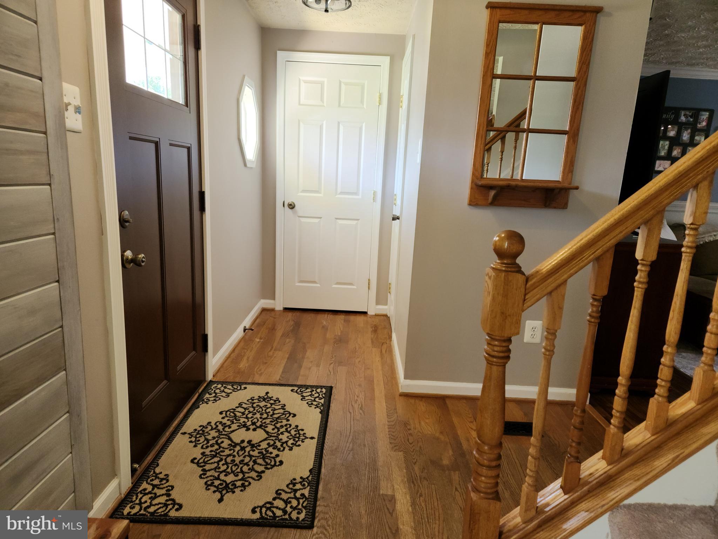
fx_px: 477
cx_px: 359
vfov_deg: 58.9
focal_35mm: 23
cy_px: 270
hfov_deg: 73.9
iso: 125
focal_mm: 5.4
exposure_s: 1/60
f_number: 1.8
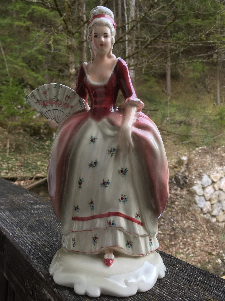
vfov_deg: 61.7
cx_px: 112
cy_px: 150
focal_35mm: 29
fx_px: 251
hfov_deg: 48.2
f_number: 2.2
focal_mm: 4.15
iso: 25
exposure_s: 1/50
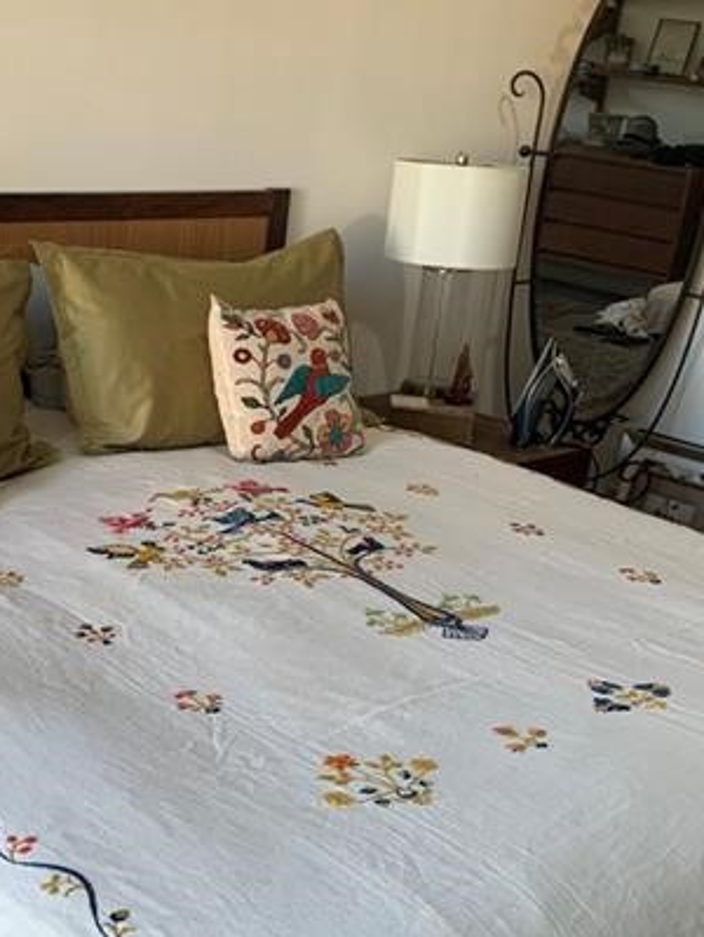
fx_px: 1354
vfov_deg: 38.0
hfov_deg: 28.7
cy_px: 564
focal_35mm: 50
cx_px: 178
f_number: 1.8
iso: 80
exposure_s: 1/120
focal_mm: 4.25
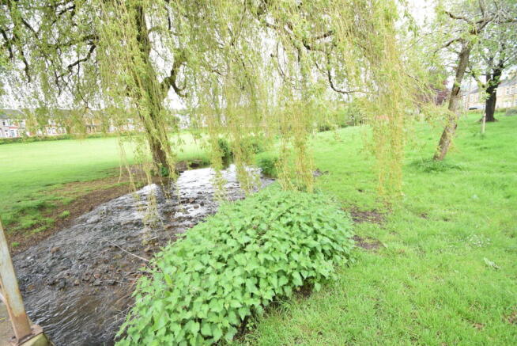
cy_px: 173
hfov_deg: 100.4
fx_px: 216
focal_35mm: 15
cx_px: 258
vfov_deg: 77.4
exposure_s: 1/200
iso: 800
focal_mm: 10
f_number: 7.1
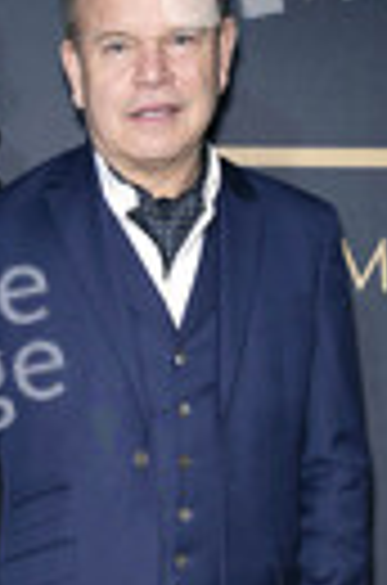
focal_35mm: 74
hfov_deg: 17.7
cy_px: 598
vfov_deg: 25.9
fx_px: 1200
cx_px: -36
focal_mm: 24
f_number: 5.6
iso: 800
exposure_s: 1/200
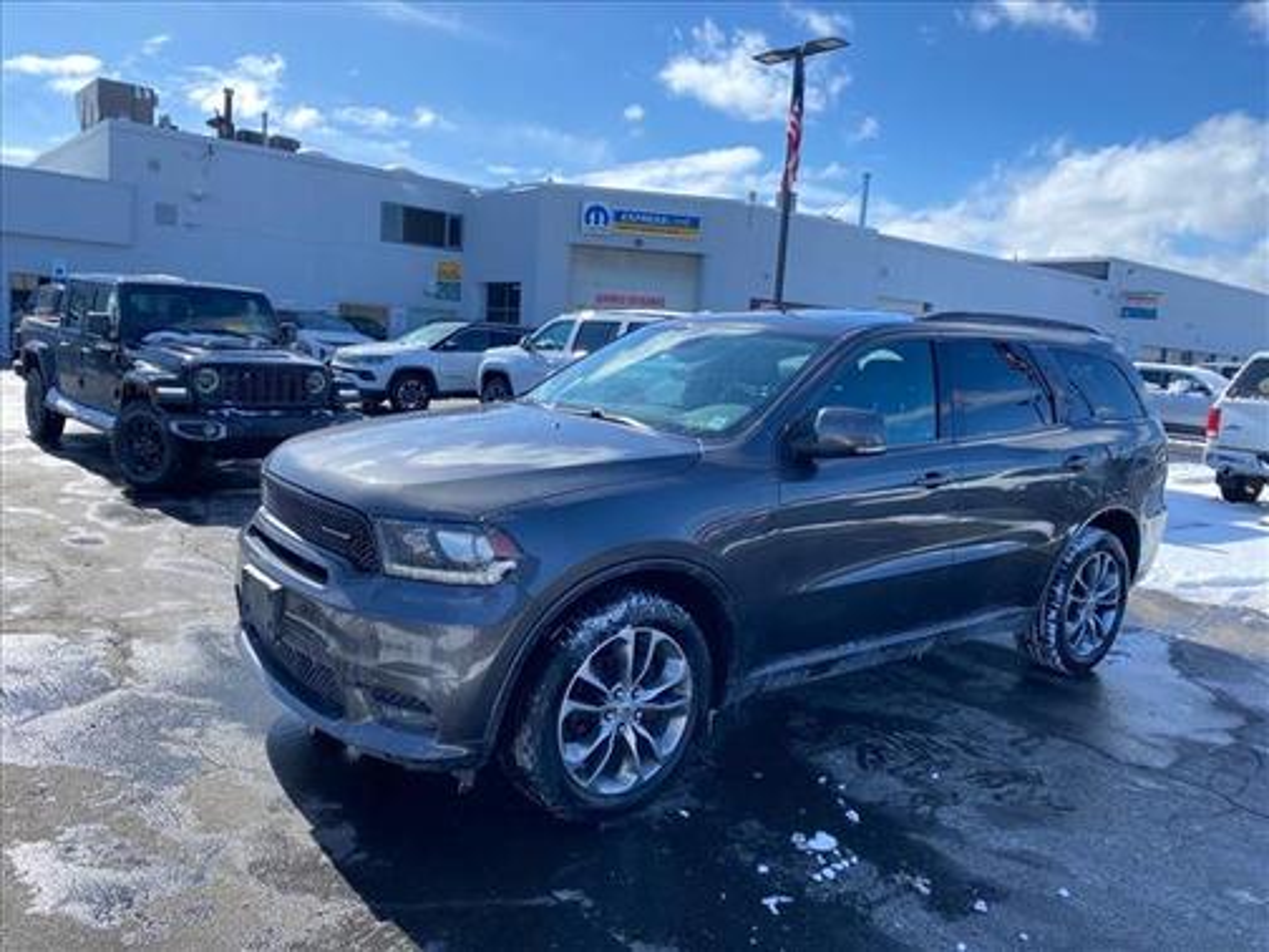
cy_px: 476
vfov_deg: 53.1
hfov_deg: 67.3
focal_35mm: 26
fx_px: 953
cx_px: 634
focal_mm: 4.25
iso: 32
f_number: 1.8
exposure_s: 1/1170
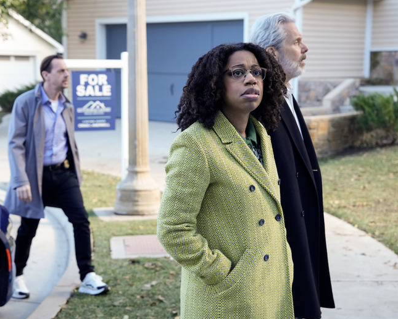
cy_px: 160
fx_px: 895
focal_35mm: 76
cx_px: 210
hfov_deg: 25.1
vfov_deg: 20.2
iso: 1000
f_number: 5
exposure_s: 1/400
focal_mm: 67
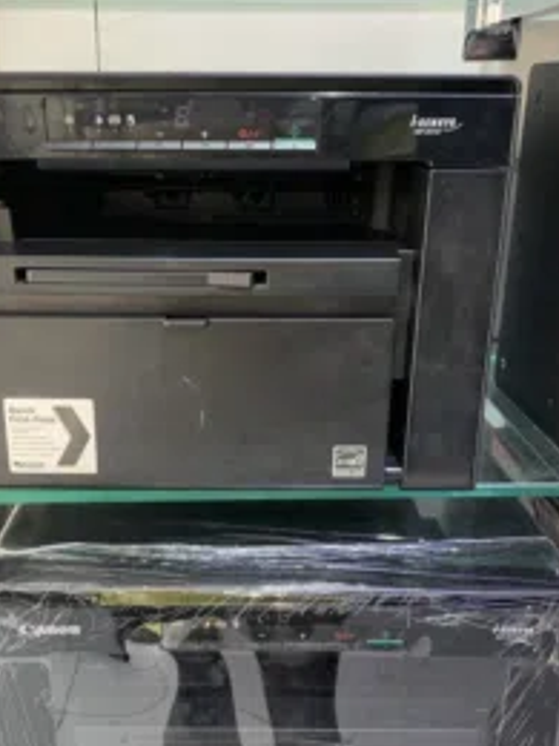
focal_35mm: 40
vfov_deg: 46.5
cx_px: 241
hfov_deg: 35.9
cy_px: 456
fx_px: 861
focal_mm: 4.25
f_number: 1.8
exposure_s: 1/121
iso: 80
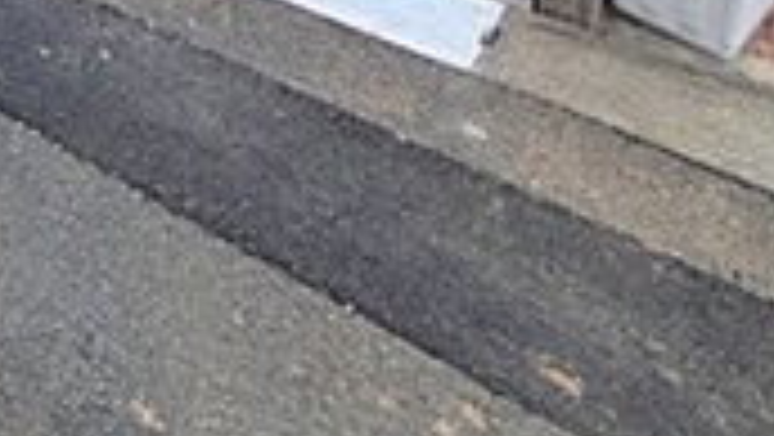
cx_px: -76
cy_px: -497
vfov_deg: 15.8
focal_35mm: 55
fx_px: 1129
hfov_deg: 33.1
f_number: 2.2
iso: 47
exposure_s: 1/1923
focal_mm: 1.83
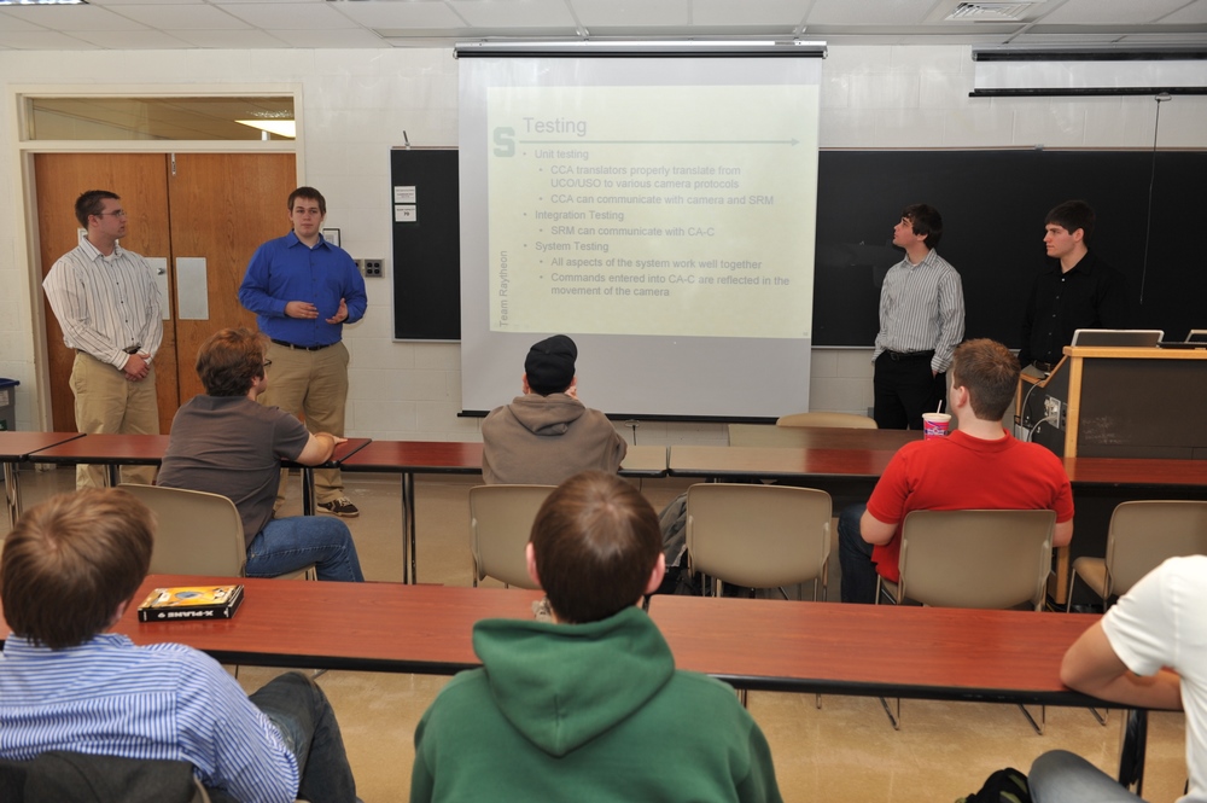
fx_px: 1072
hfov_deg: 58.8
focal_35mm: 32
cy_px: 402
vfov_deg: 41.0
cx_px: 604
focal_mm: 32
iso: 320
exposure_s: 1/60
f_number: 5
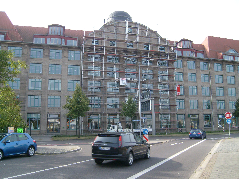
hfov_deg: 52.6
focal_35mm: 35
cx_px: 120
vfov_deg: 40.7
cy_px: 90
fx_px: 242
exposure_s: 1/90
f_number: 7.1
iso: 80
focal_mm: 5.8
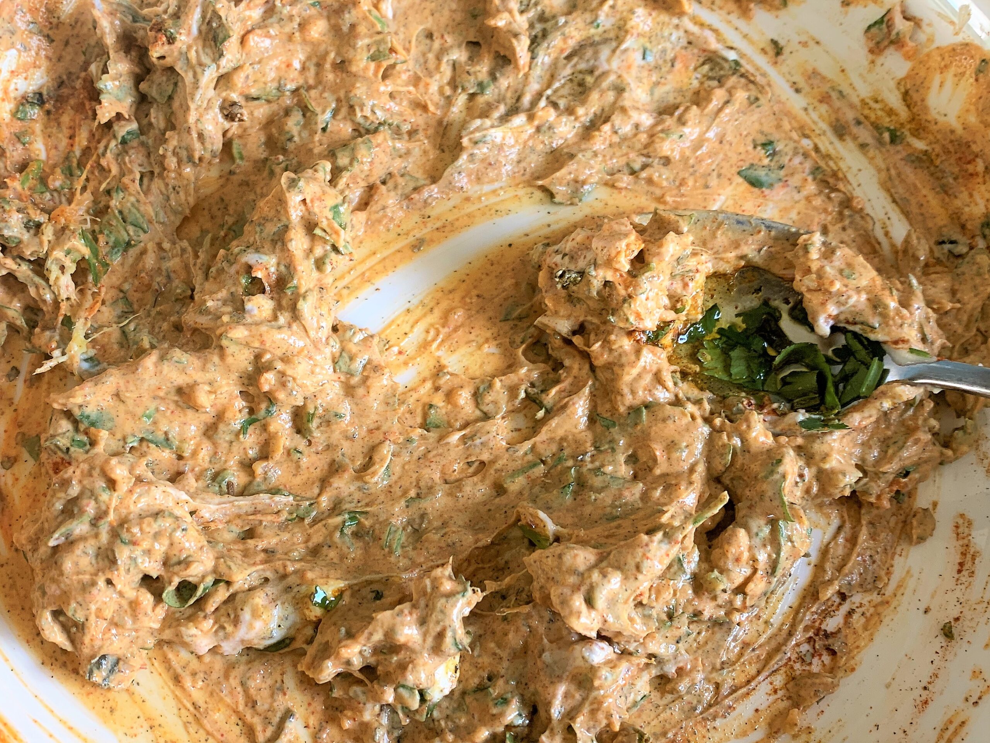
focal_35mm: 26
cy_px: 372
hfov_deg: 67.3
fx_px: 744
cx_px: 495
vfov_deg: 53.1
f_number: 1.8
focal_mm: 4.25
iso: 100
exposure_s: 1/65
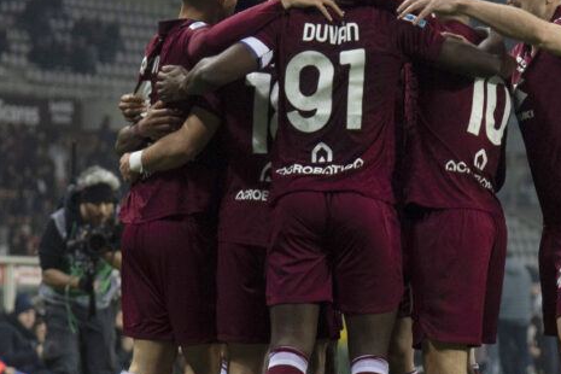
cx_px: 439
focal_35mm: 216
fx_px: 3366
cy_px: 243
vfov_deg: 6.4
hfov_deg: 9.5
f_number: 4
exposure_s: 1/1250
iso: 2500
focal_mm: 98
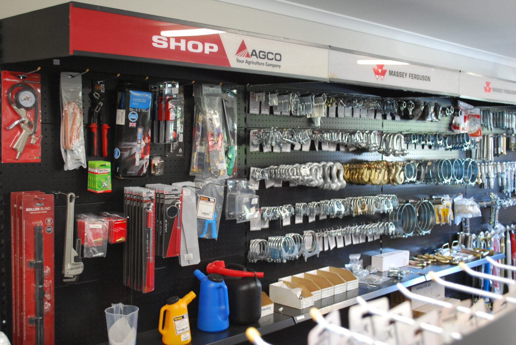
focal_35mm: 42
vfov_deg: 32.0
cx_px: 258
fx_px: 603
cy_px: 172
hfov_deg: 46.4
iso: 640
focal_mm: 28
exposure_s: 1/30
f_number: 4.5
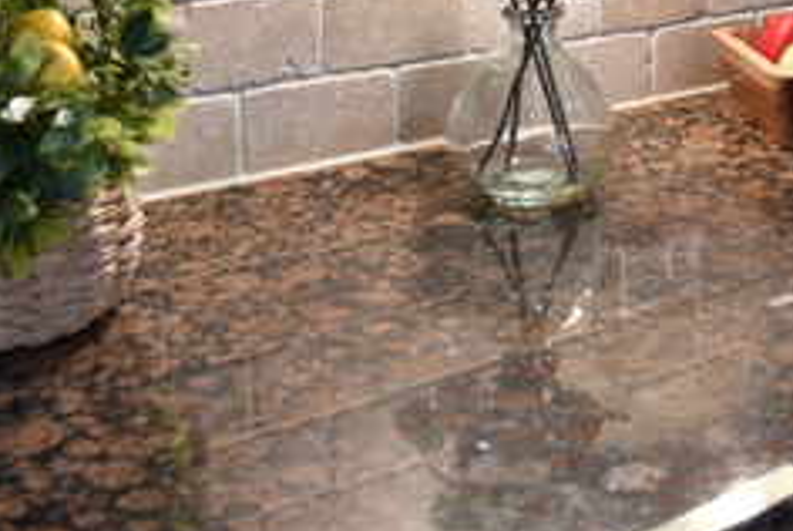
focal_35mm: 65
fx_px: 1434
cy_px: 29
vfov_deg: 20.5
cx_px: 605
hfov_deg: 30.4
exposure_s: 1/25
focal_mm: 24
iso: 450
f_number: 4.5
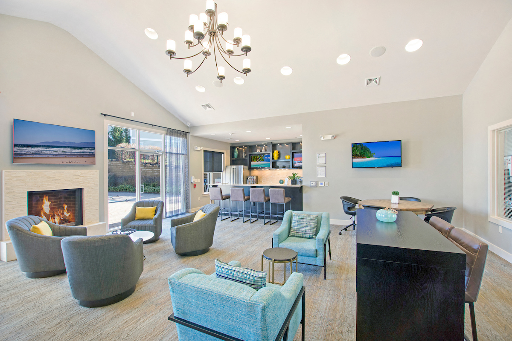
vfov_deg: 77.3
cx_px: 256
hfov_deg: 100.4
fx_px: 213
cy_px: 170
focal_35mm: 15
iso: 400
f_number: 8
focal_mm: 10
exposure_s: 1/100
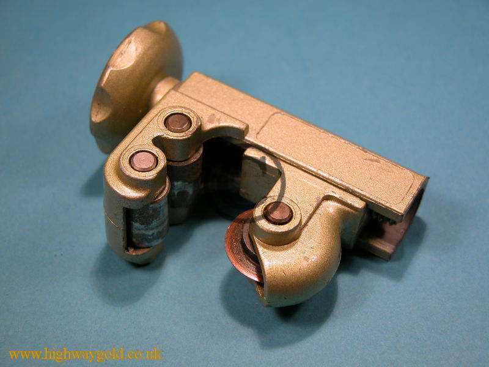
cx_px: 244
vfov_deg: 19.9
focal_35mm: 74
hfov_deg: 26.3
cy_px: 184
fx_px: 1045
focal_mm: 18.8
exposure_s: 1/66.2
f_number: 3.3
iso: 100
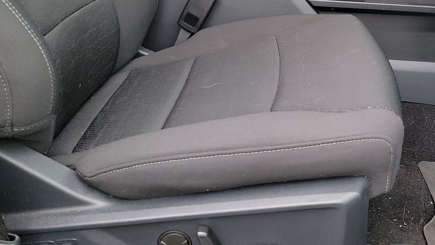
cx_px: 323
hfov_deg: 43.3
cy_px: 21
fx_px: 531
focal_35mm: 46
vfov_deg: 25.1
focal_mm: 6.7
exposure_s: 1/59
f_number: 1.8
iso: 231
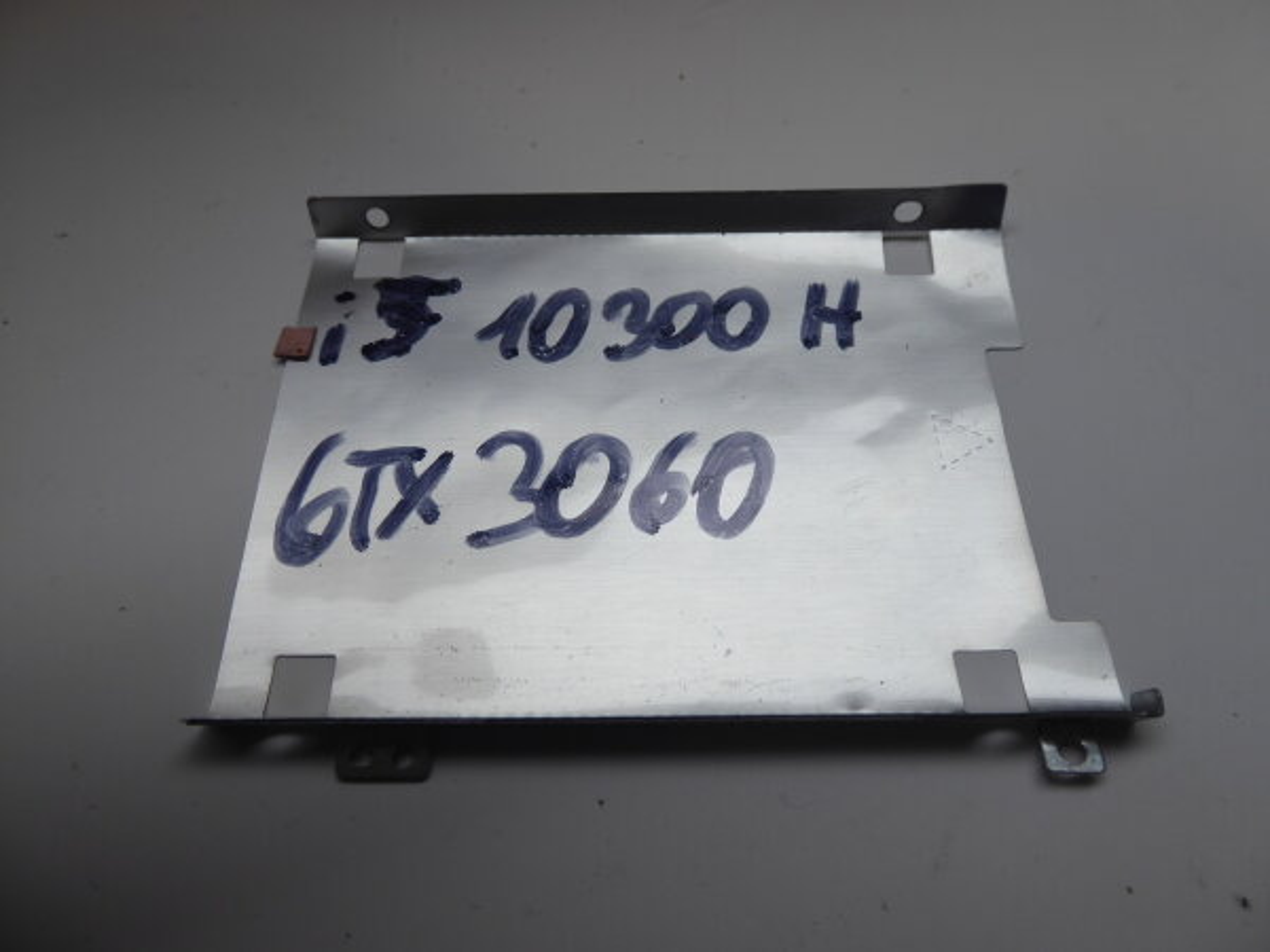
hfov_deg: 69.4
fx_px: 917
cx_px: 635
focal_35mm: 25
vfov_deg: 54.9
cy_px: 476
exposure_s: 1/250
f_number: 3.3
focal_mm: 4.3
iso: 80
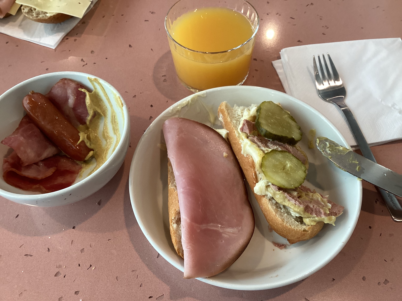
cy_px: 150
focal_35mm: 31
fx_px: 360
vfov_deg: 45.4
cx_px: 201
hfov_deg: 58.4
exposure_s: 1/60
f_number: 2.4
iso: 125
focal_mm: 3.3
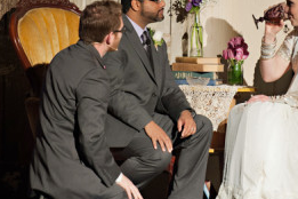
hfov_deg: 4.5
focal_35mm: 459
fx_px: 3799
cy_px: 31
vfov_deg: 3.0
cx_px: 229
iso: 1250
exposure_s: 1/160
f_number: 2.8
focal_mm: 200
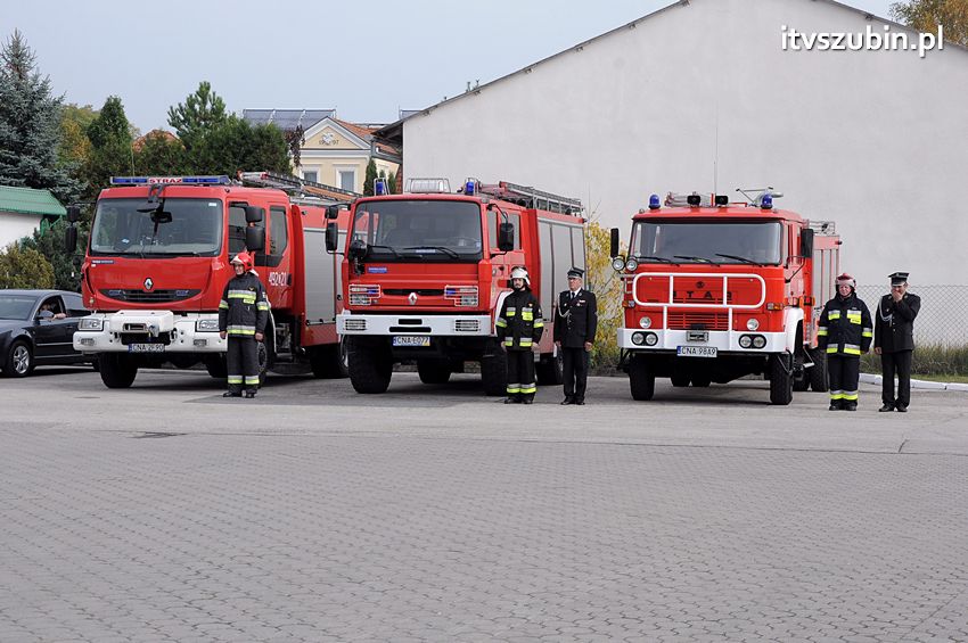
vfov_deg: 18.1
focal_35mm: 75
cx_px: 484
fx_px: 2015
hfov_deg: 27.0
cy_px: 322
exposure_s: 1/400
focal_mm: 50
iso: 500
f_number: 10
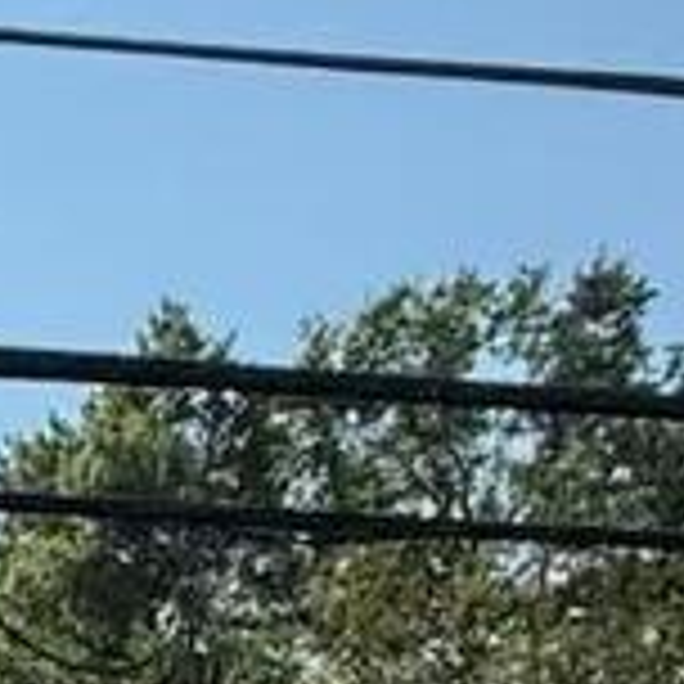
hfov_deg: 17.5
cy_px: 1264
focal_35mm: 88
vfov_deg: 16.3
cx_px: -369
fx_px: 1967
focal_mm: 2.22
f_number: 2.2
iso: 64
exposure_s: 1/2237
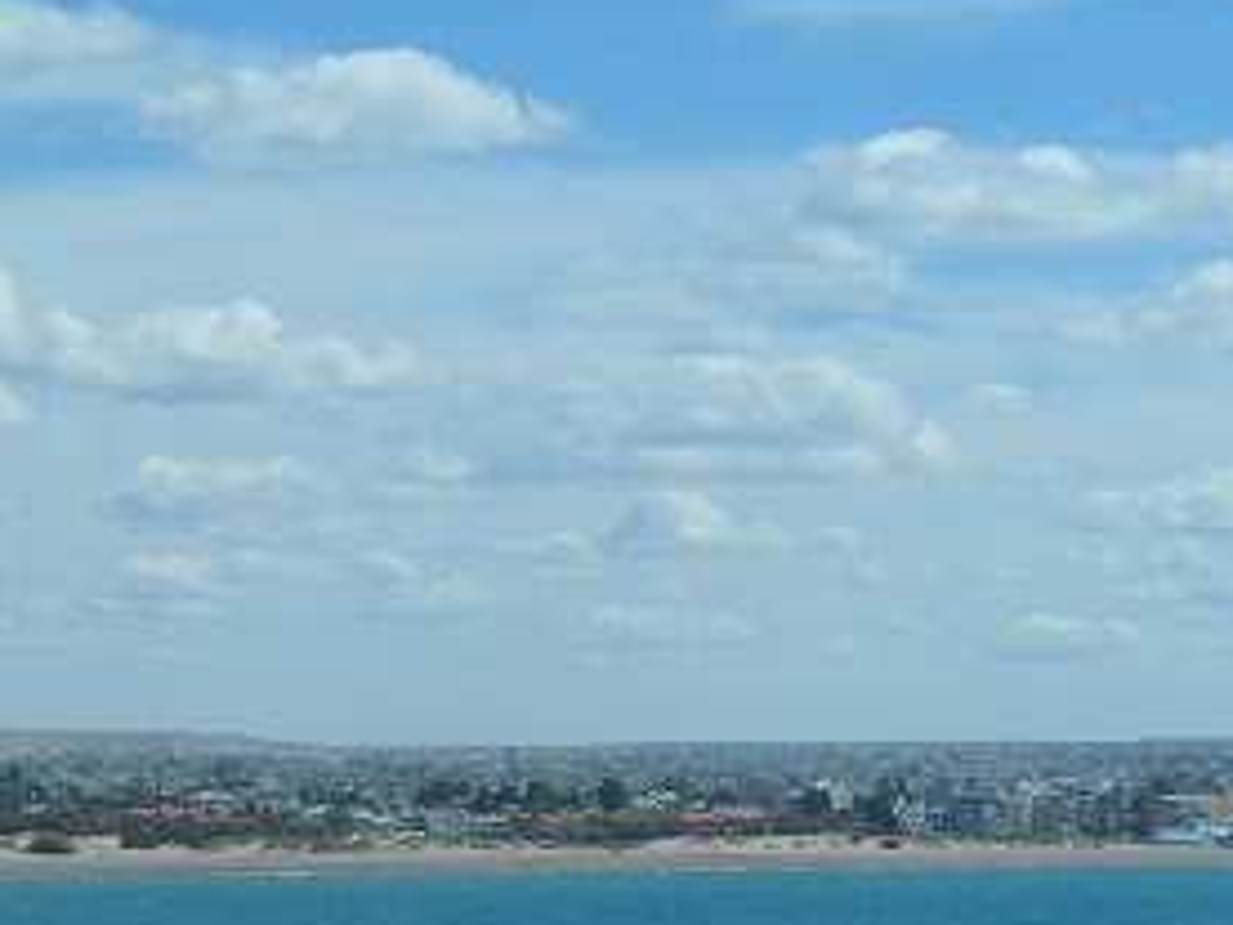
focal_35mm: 146
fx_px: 5200
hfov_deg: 13.5
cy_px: 670
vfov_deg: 10.1
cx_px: 496
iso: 80
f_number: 5.6
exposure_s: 1/750
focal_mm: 11.2
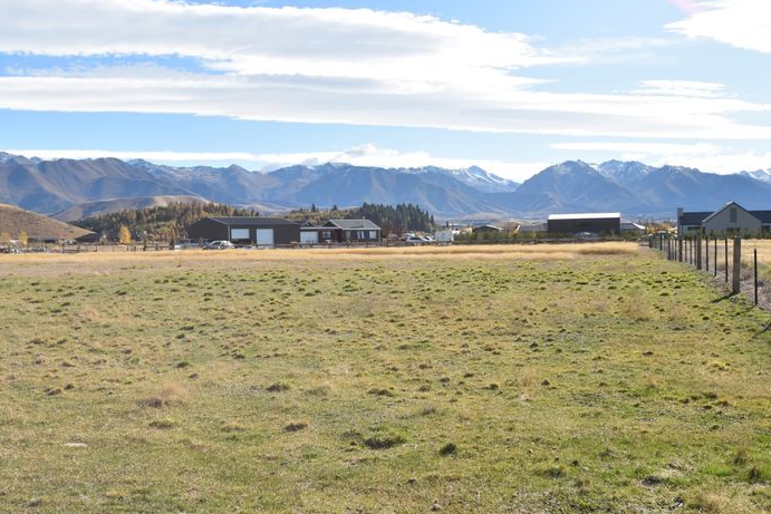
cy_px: 282
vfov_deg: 33.4
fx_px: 857
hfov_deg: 48.4
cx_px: 351
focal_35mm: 40
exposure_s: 1/400
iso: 200
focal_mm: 24
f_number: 10
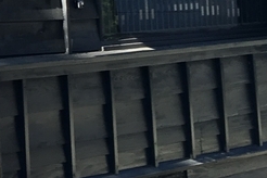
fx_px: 1090
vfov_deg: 8.9
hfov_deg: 12.1
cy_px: -150
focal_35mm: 147
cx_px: -296
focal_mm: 4.15
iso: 25
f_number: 2.2
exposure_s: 1/120
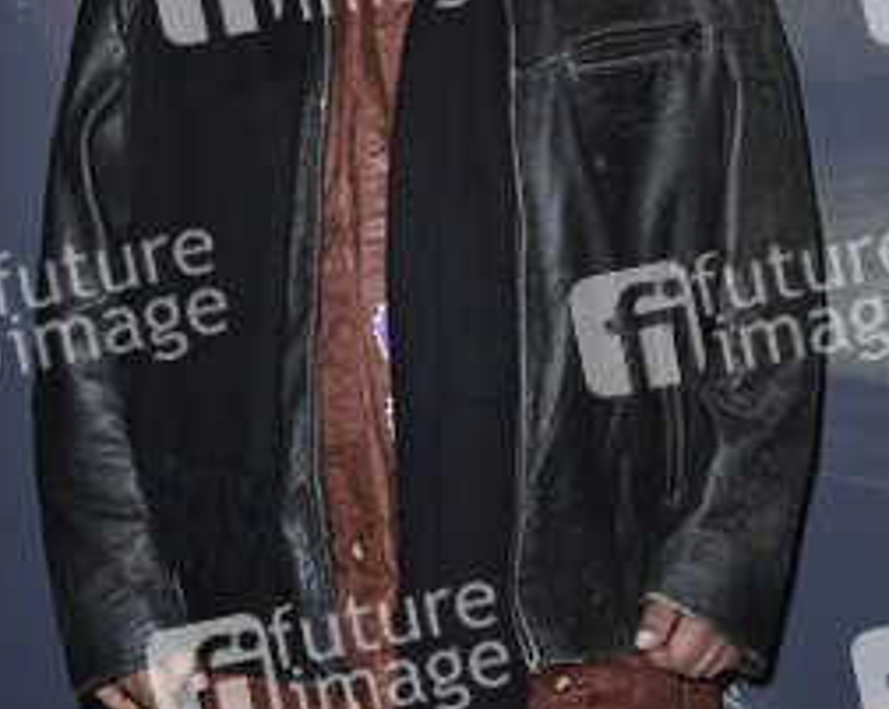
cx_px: 430
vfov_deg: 10.3
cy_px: 138
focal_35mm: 149
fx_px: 3916
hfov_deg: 13.0
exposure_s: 1/200
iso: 640
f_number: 5.6
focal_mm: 100
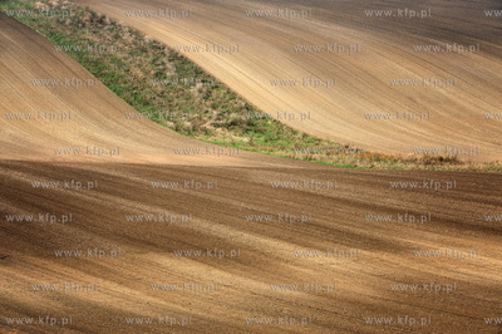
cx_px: 251
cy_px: 167
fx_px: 2508
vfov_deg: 7.6
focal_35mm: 180
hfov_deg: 11.4
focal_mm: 180
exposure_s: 1/250
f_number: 14
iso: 800
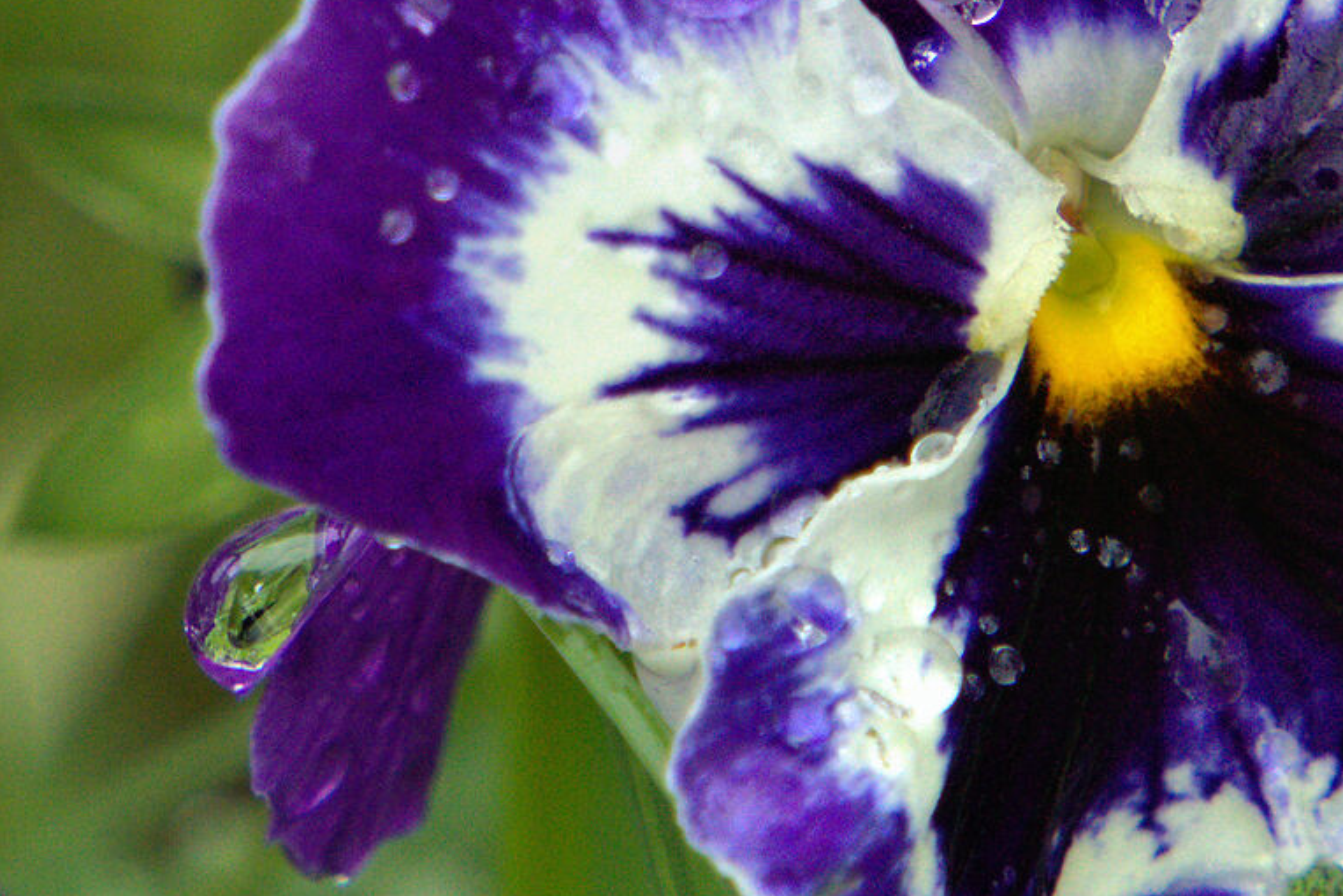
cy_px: 89
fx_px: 35862
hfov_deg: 2.1
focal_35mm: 961
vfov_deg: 1.4
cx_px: 1023
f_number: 6.3
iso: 800
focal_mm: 204
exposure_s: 1/1600
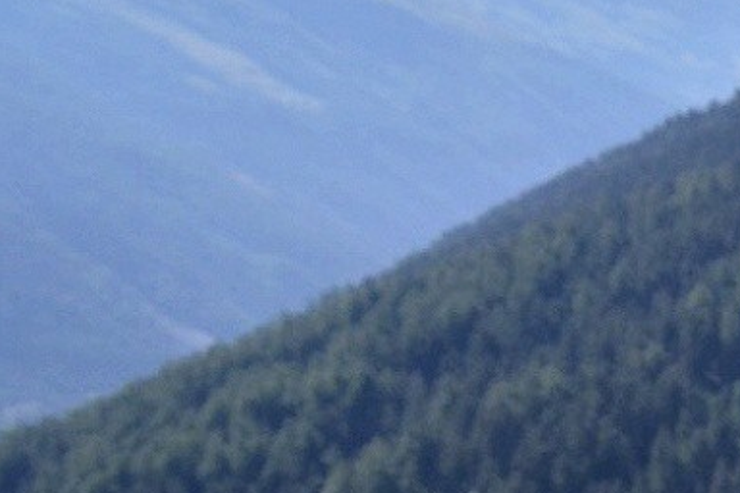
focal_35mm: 80
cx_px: 1937
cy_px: 309
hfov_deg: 13.6
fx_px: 1644
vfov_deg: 17.0
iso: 400
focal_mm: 10
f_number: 9
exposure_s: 1/2
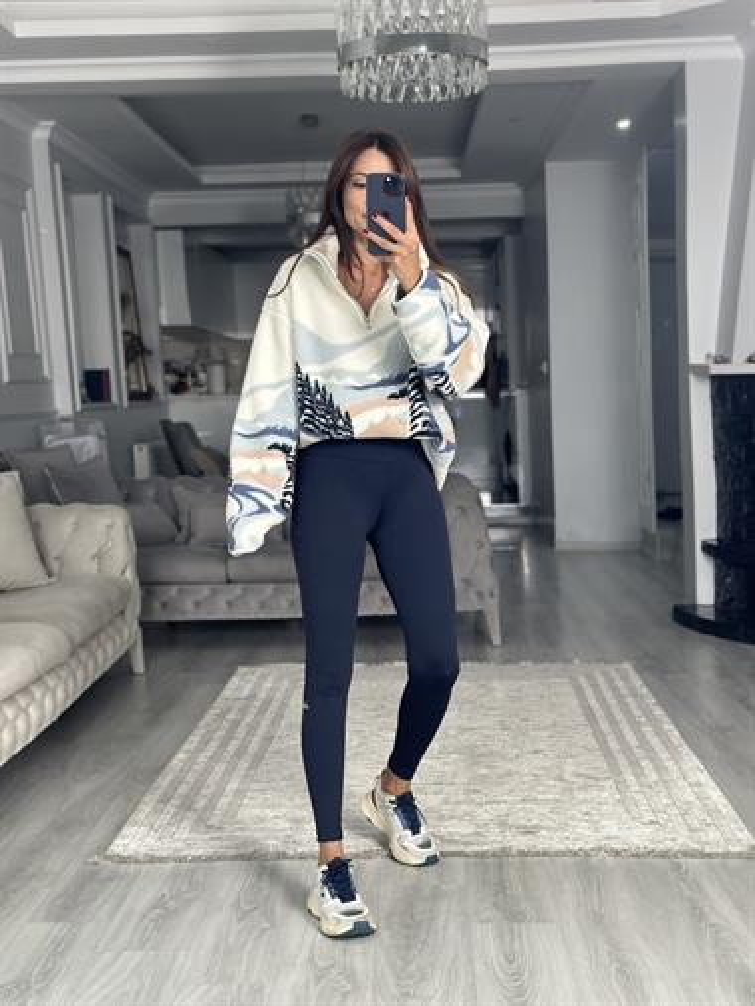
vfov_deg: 39.6
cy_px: 503
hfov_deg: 30.3
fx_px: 1395
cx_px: 378
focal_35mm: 48
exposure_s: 1/100
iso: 200
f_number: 1.78
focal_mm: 6.86
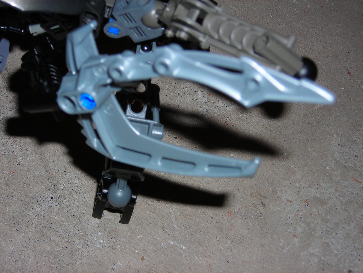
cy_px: 136
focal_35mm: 77
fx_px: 807
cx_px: 182
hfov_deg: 25.3
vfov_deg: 19.1
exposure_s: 1/60.1
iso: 50
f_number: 4.2
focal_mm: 12.7
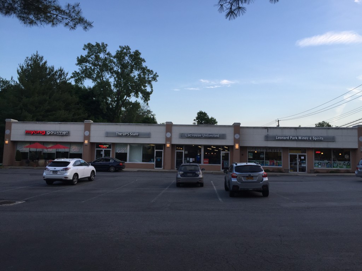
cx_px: 181
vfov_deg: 48.2
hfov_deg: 61.7
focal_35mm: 29
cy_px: 136
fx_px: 303
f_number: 2.2
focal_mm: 4.15
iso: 32
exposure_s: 1/391
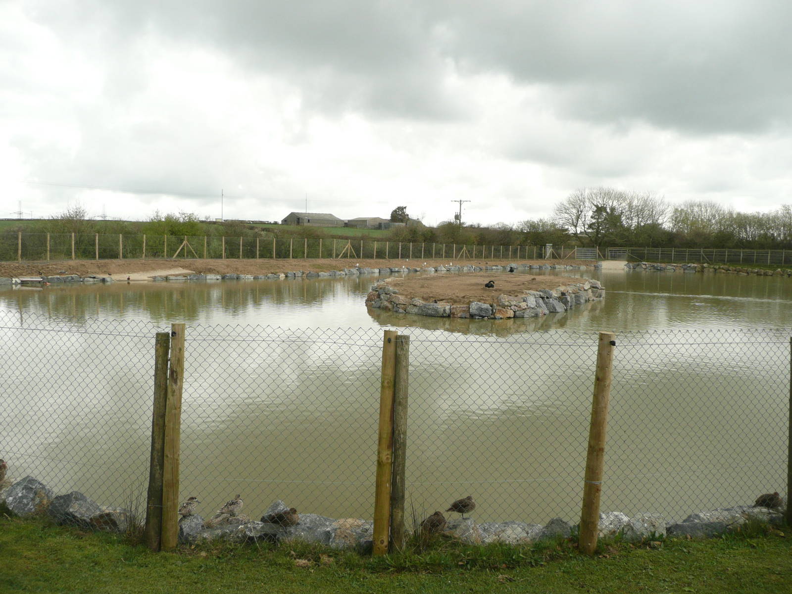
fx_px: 641
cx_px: 396
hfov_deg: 63.4
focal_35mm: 28
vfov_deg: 49.7
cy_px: 297
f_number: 3.3
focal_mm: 4.6
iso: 100
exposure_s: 1/160
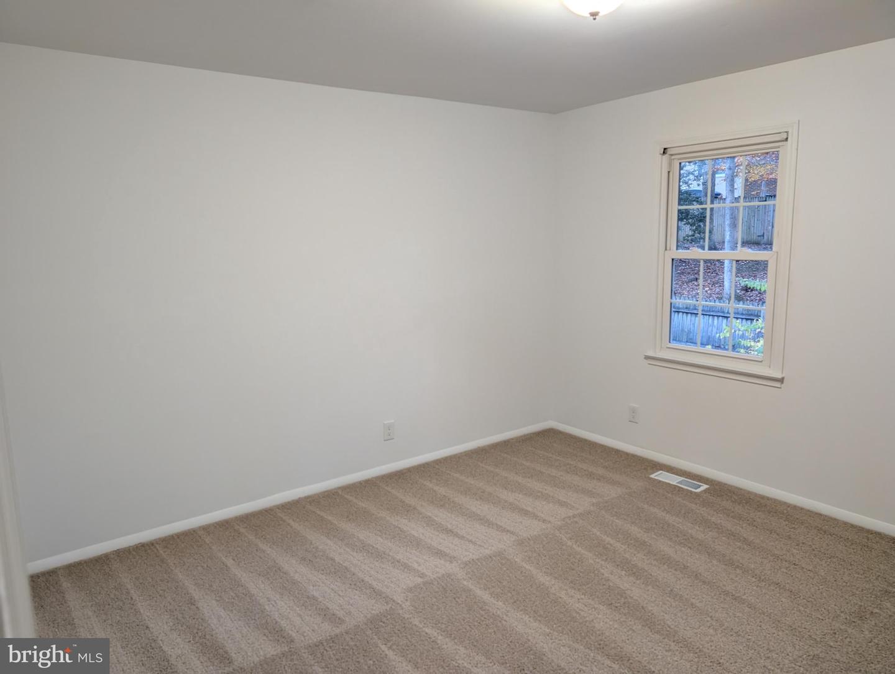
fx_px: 621
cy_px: 337
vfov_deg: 56.9
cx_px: 448
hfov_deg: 71.5
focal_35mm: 24
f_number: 1.68
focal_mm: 6.9
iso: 29
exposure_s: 1/31.8
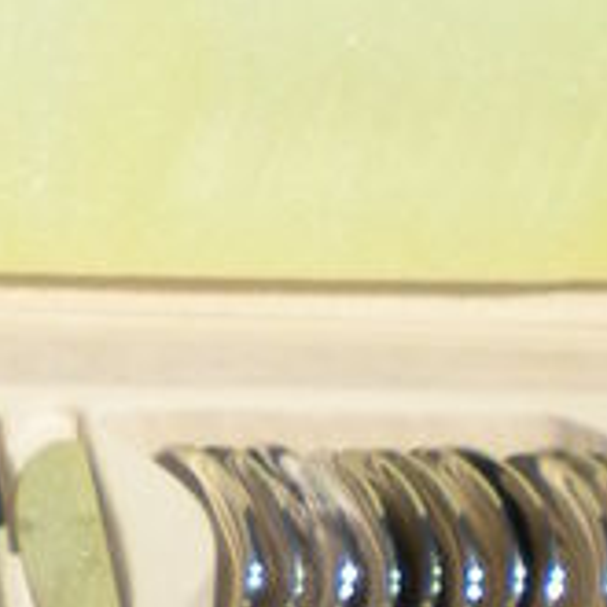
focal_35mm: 204
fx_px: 4047
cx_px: 132
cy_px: 508
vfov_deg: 8.6
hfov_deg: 8.6
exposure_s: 1/1000
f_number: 4.6
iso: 64
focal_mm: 6.3
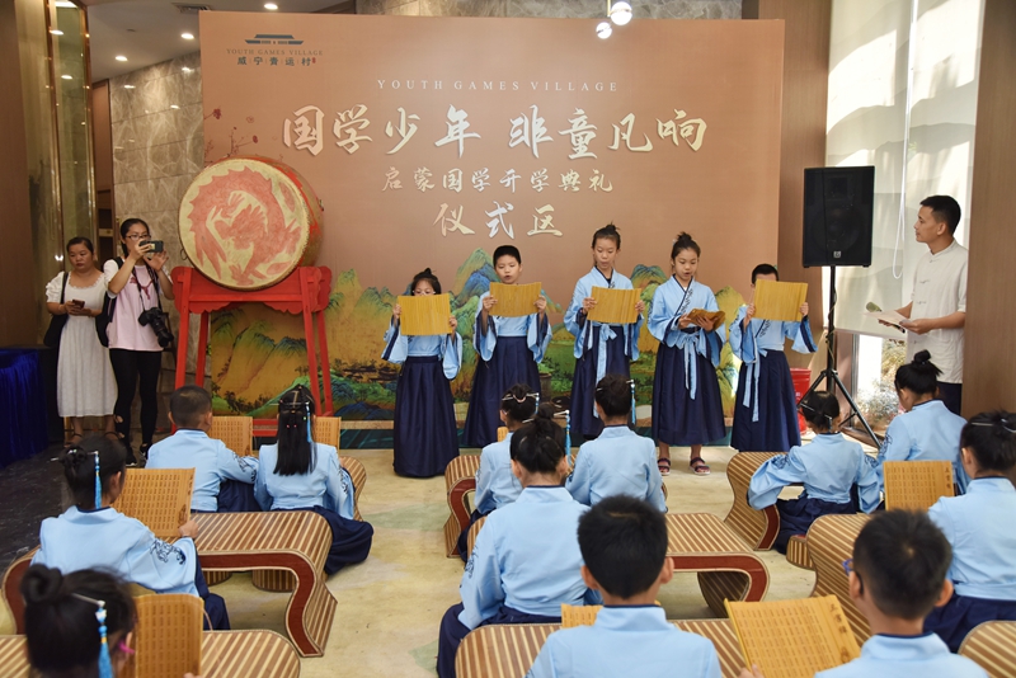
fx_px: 988
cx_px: 508
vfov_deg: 37.9
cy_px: 339
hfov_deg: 54.4
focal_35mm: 35
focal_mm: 35
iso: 640
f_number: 4.5
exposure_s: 1/125
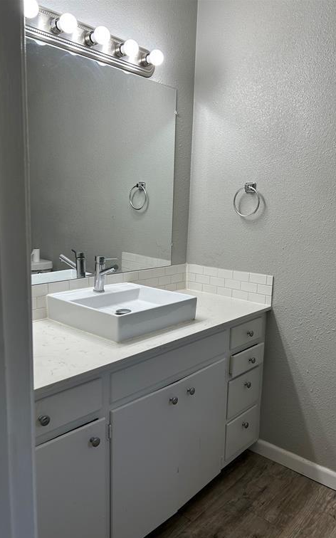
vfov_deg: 66.5
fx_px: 411
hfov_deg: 44.4
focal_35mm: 28
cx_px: 190
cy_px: 273
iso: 32
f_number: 1.5
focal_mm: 5.7
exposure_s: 1/120
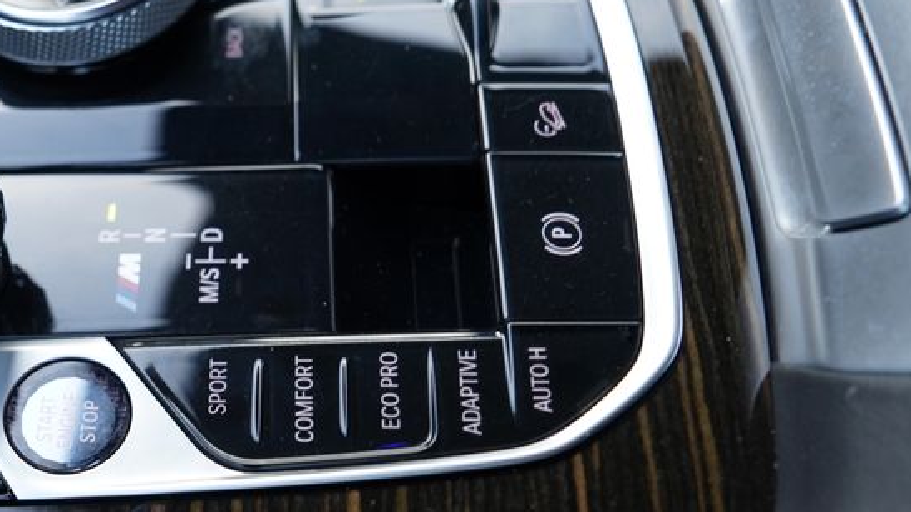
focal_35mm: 47
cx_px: 71
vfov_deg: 25.4
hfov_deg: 40.1
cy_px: 313
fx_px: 1135
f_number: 4
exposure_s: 1/60
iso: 1000
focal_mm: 24
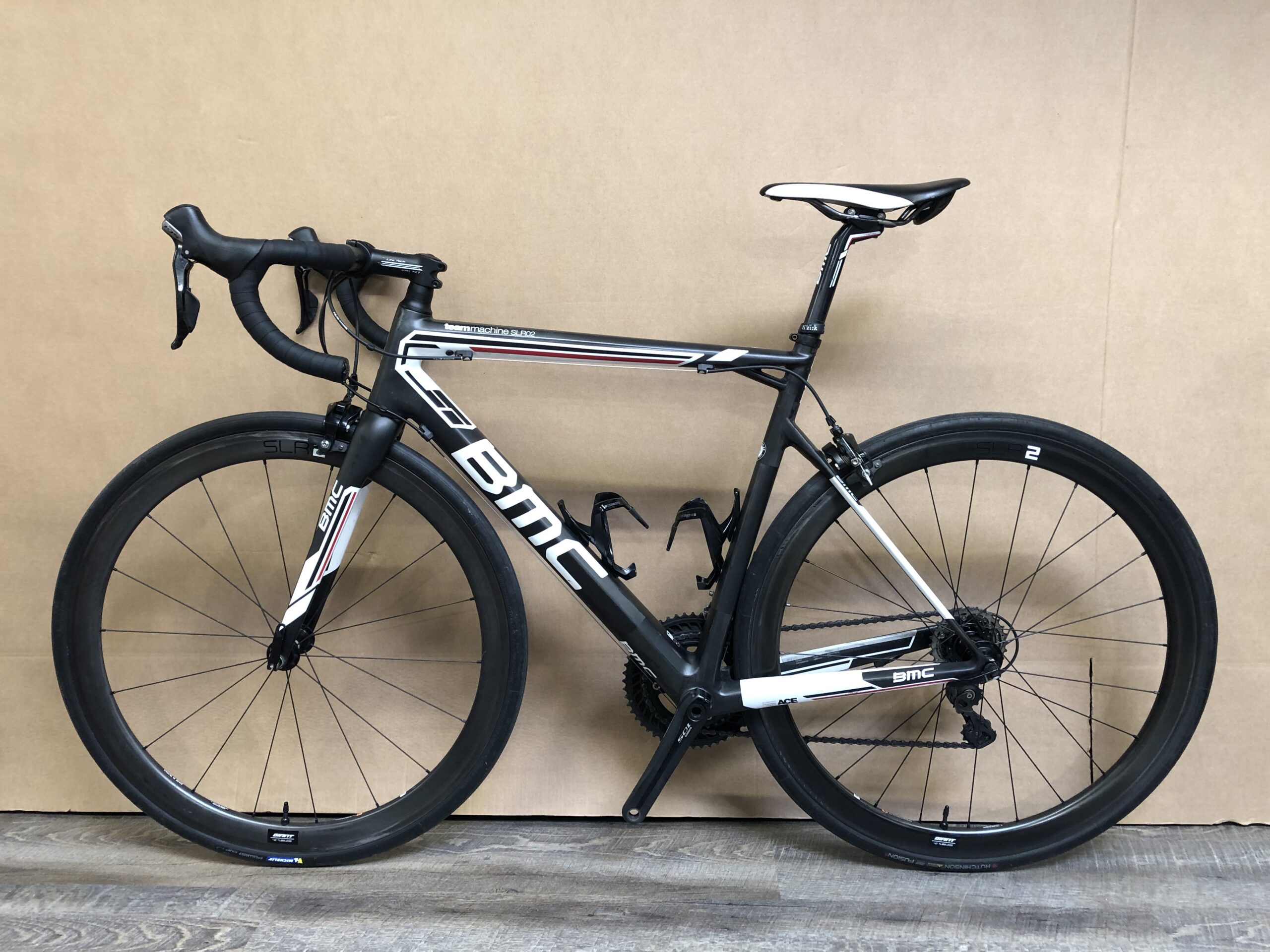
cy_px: 476
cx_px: 635
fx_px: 1027
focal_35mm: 28
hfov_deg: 63.4
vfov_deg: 49.7
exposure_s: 1/17
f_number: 1.8
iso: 40
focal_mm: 3.99
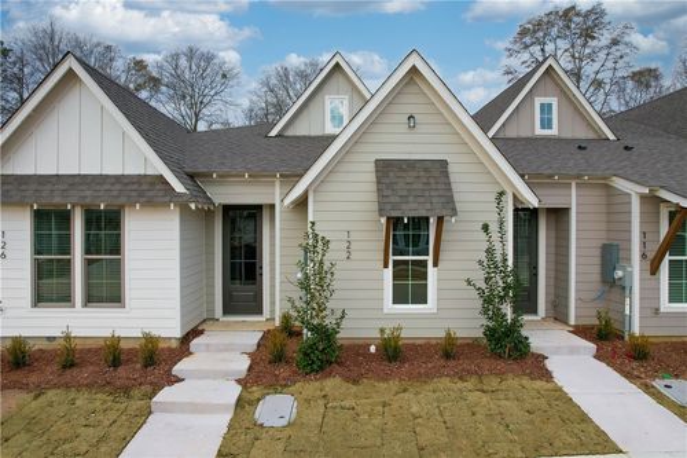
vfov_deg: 57.2
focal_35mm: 22
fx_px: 420
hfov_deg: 78.6
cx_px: 344
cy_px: 229
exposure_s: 1/640
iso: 120
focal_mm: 8.38
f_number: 2.8
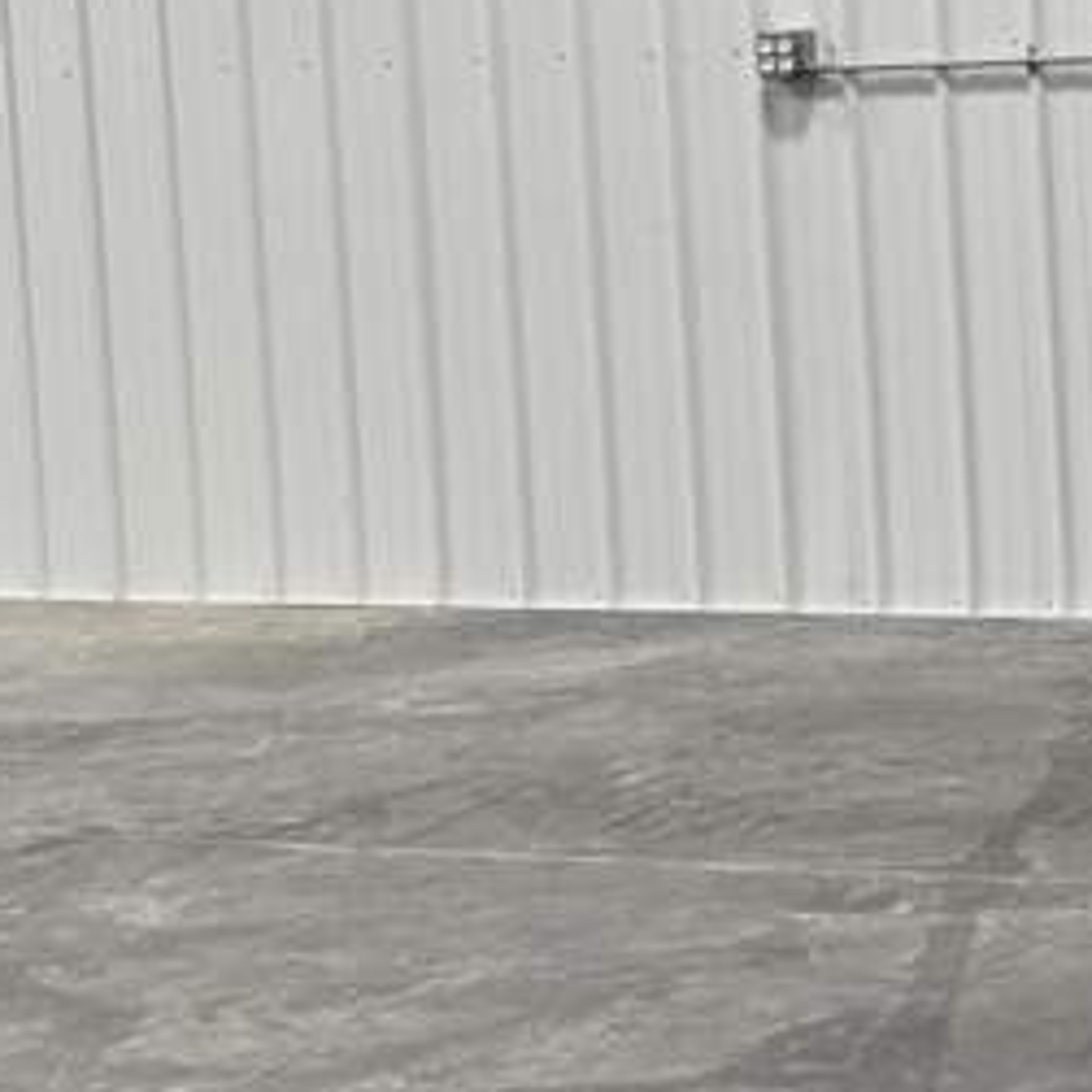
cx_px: 1784
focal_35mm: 108
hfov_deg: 14.7
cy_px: 215
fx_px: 3855
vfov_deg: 16.0
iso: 80
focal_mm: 6.76
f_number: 1.78
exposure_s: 1/120
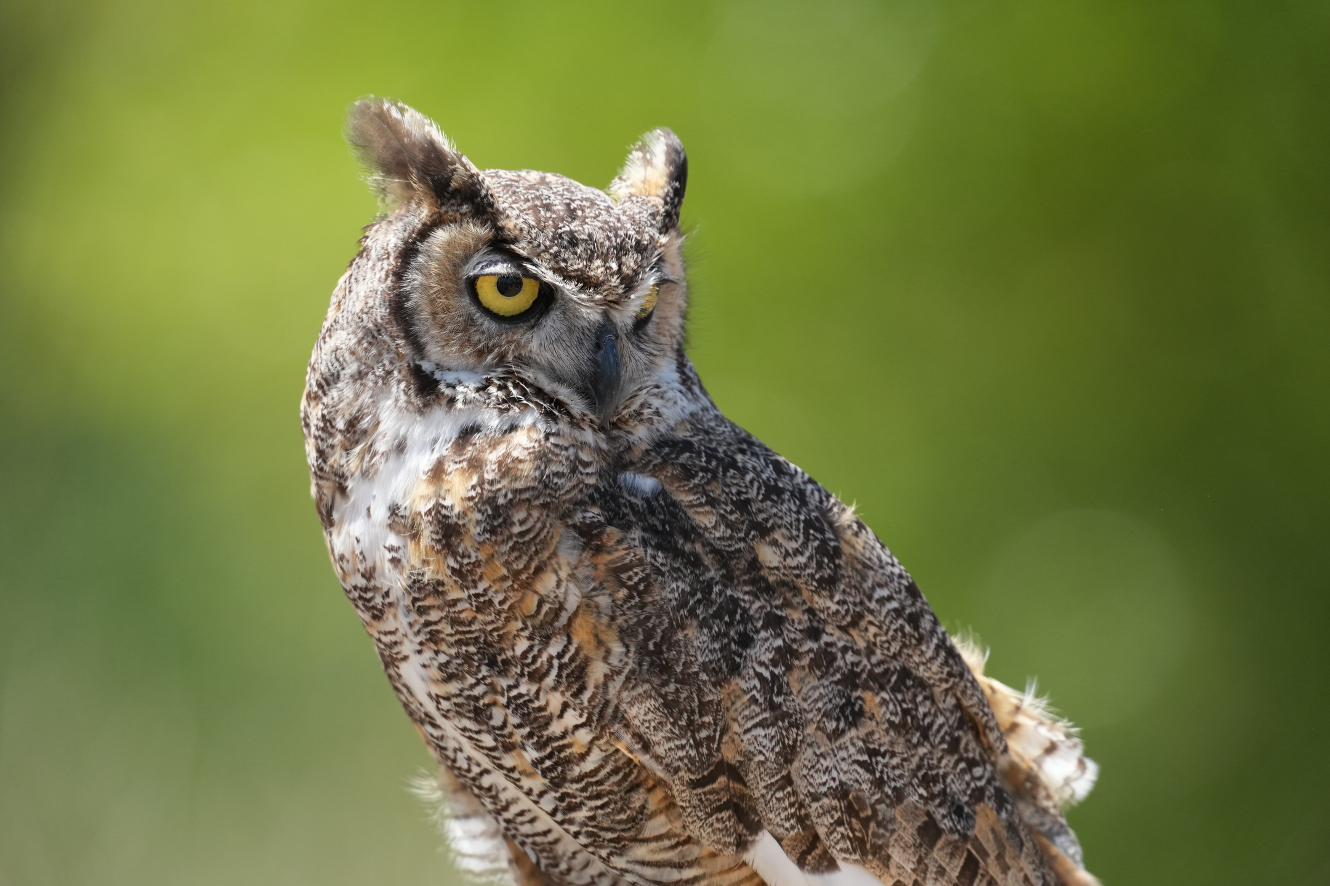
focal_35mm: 600
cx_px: 665
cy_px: 443
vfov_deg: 2.3
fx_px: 22165
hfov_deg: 3.4
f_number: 5.6
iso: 1600
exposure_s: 1/2000
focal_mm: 600
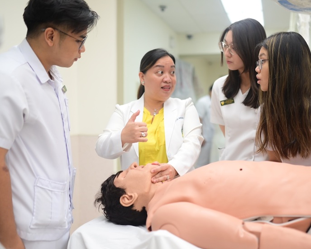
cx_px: 175
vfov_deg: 34.9
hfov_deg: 42.8
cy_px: 120
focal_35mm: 43
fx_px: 396
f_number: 1.8
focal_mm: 35
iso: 1250
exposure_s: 1/1250
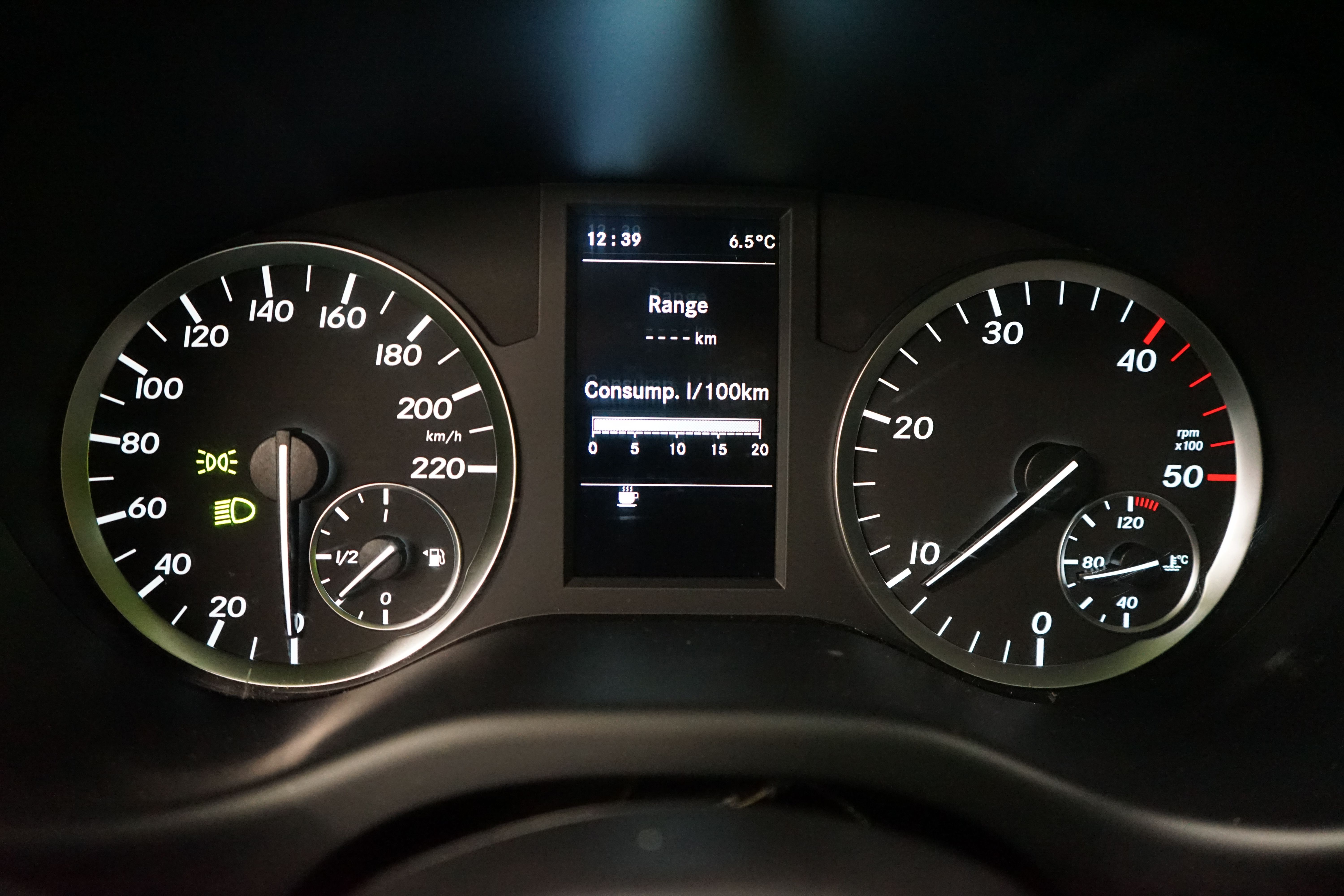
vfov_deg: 45.0
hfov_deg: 63.7
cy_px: 448
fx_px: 1083
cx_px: 672
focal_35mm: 29
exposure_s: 1/50
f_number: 3.5
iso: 6400
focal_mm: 29
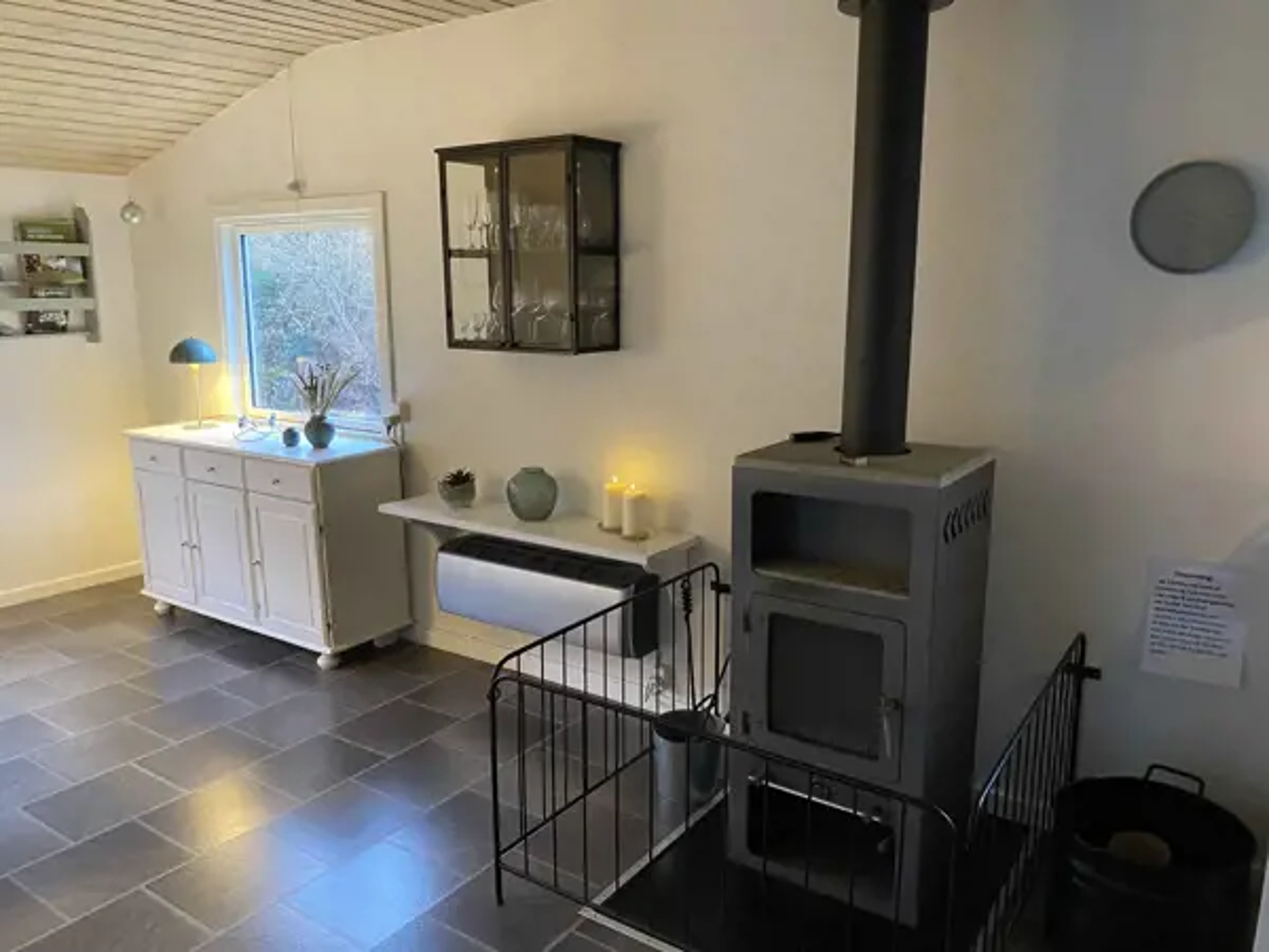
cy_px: 476
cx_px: 634
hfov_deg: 67.3
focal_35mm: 26
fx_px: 953
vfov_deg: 53.1
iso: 500
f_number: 1.8
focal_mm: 4.25
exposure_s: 1/33
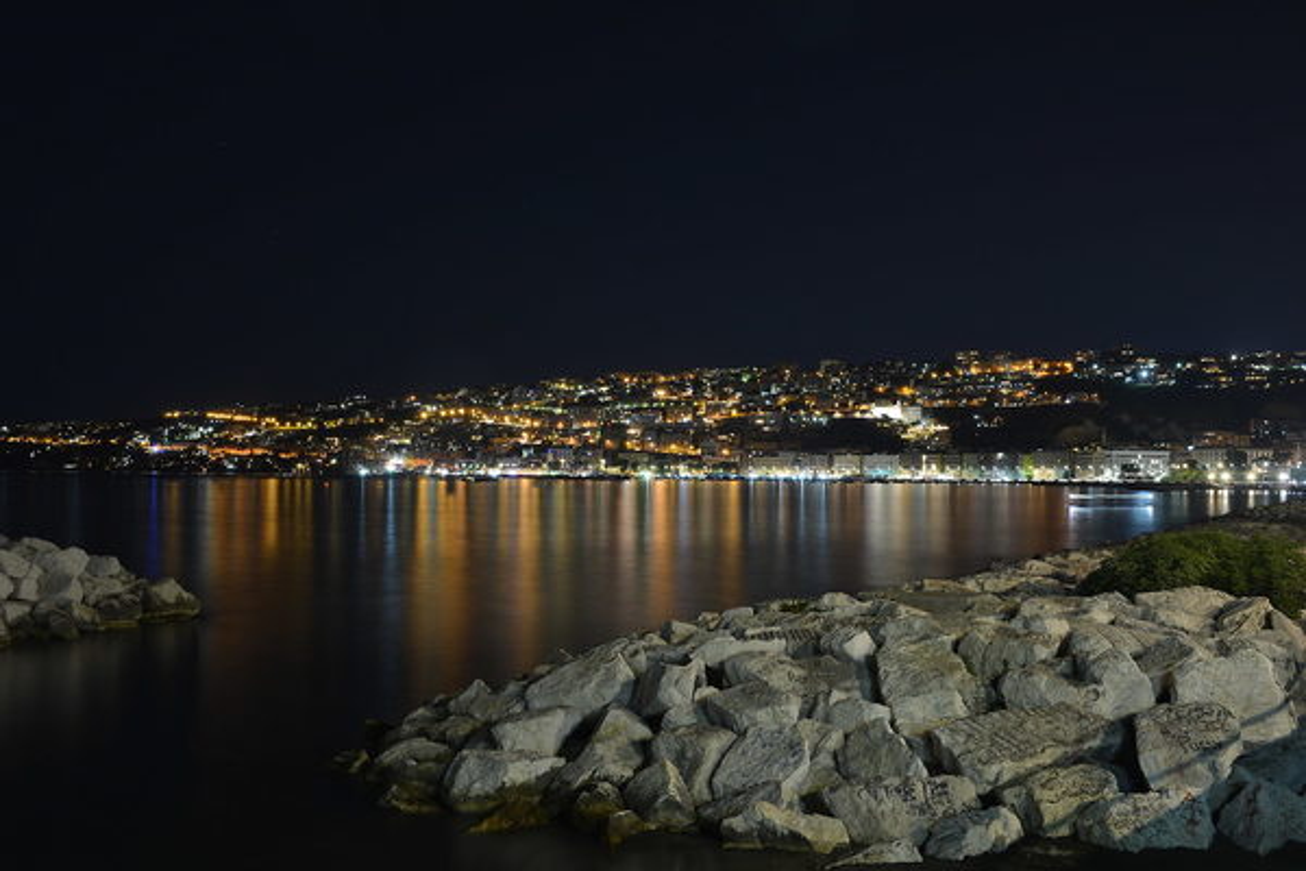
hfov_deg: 46.4
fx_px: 1524
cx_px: 653
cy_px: 436
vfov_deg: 31.9
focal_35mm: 42
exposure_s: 30
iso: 100
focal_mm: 28
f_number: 11
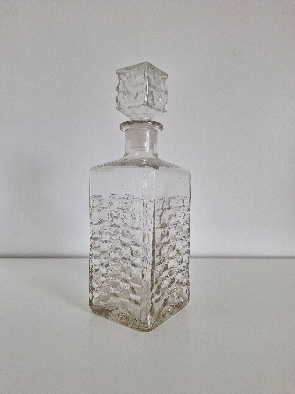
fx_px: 261
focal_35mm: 23
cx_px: 148
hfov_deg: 58.9
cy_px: 197
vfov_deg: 73.9
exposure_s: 1/100
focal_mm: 5.54
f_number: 1.8
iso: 50
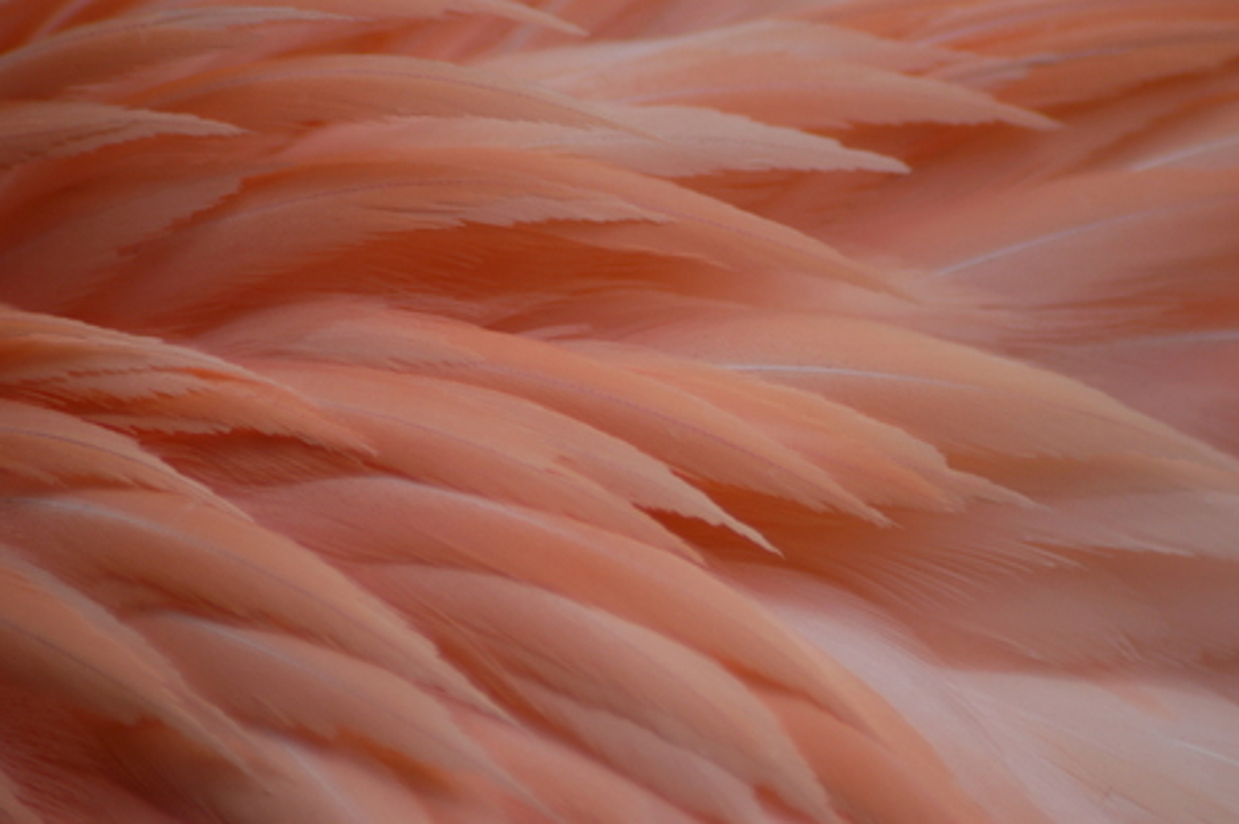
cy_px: 412
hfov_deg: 4.6
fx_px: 15476
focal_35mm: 450
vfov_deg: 3.1
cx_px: 620
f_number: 5.6
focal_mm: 300
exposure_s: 1/320
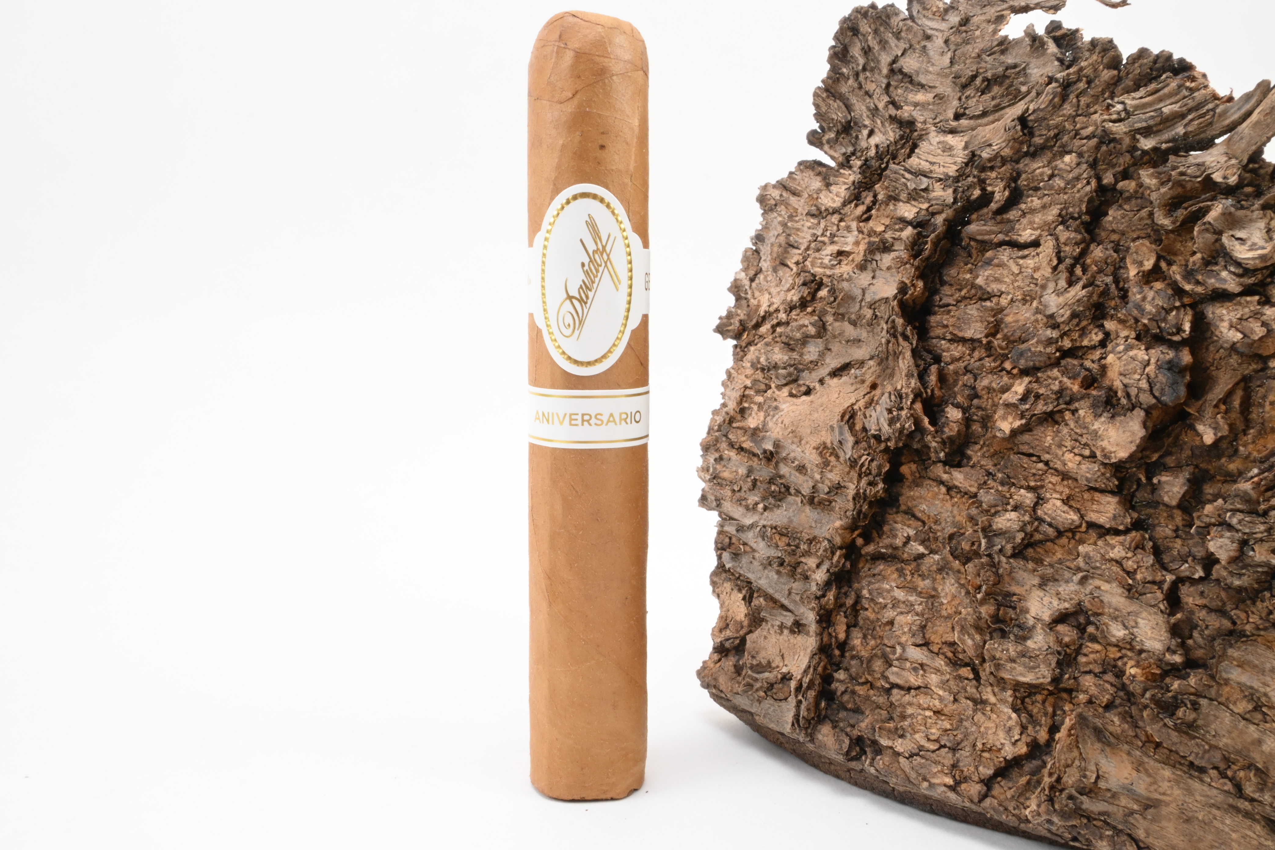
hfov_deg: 60.7
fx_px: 1089
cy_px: 425
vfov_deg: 42.6
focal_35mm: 31
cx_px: 638
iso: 640
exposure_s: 1/15
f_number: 22
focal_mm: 20.5
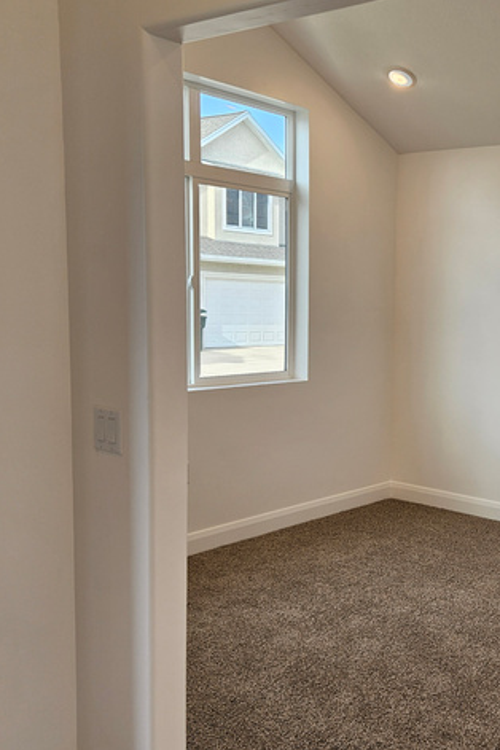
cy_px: 395
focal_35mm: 39
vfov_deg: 49.5
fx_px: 812
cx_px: 452
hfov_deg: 32.5
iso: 32
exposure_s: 1/120
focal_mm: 5.4
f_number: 1.8
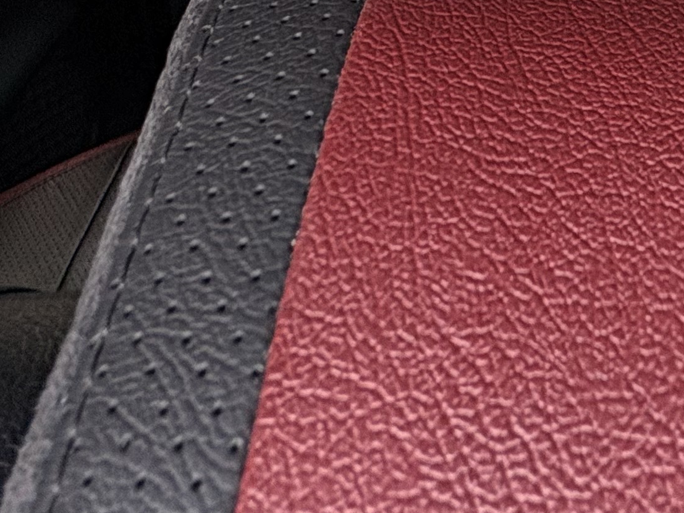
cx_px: 669
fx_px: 1008
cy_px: -377
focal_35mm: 51
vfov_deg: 20.9
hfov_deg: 34.4
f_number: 2.2
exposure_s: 1/99
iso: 200
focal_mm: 2.22
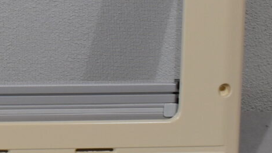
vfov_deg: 7.0
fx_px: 1248
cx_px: -273
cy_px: -49
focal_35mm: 173
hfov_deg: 11.2
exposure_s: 1/125
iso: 250
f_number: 5.6
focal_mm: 20
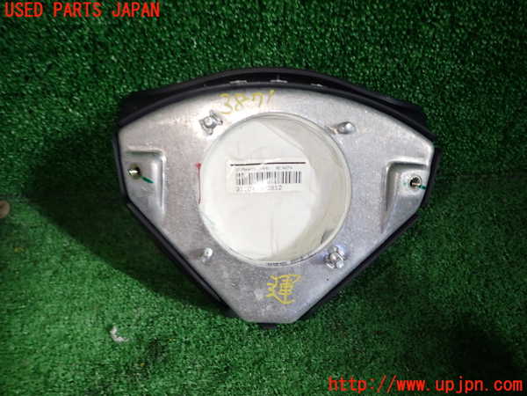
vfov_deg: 54.9
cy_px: 198
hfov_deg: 69.4
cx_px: 264
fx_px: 381
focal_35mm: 25
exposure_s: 1/60
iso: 125
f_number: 2
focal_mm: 4.5
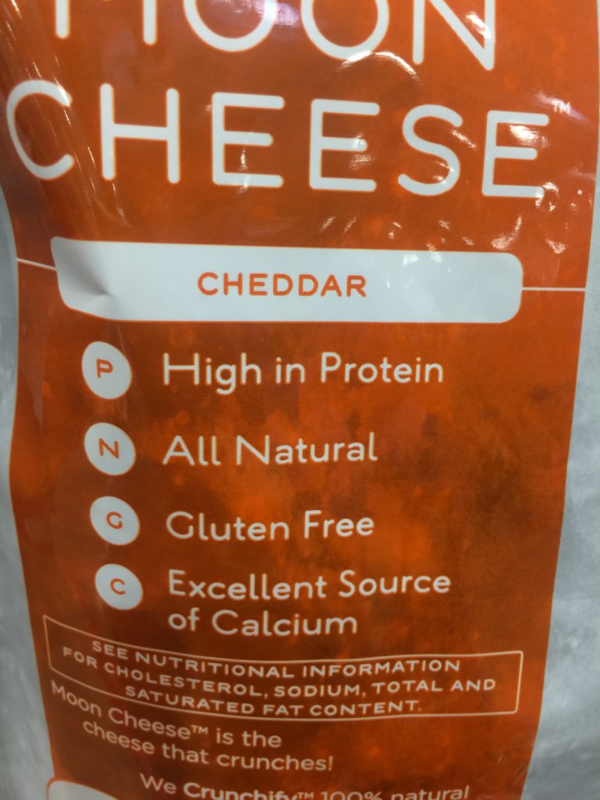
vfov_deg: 61.7
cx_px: 300
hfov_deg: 48.2
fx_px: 670
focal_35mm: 29
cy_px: 400
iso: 50
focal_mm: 4.15
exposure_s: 1/30
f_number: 2.2
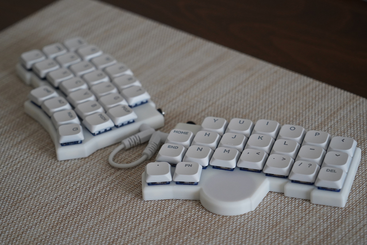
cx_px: 184
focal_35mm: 113
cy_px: 122
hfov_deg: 18.1
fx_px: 1152
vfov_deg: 12.1
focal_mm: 113
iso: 2500
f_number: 6.3
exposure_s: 1/125
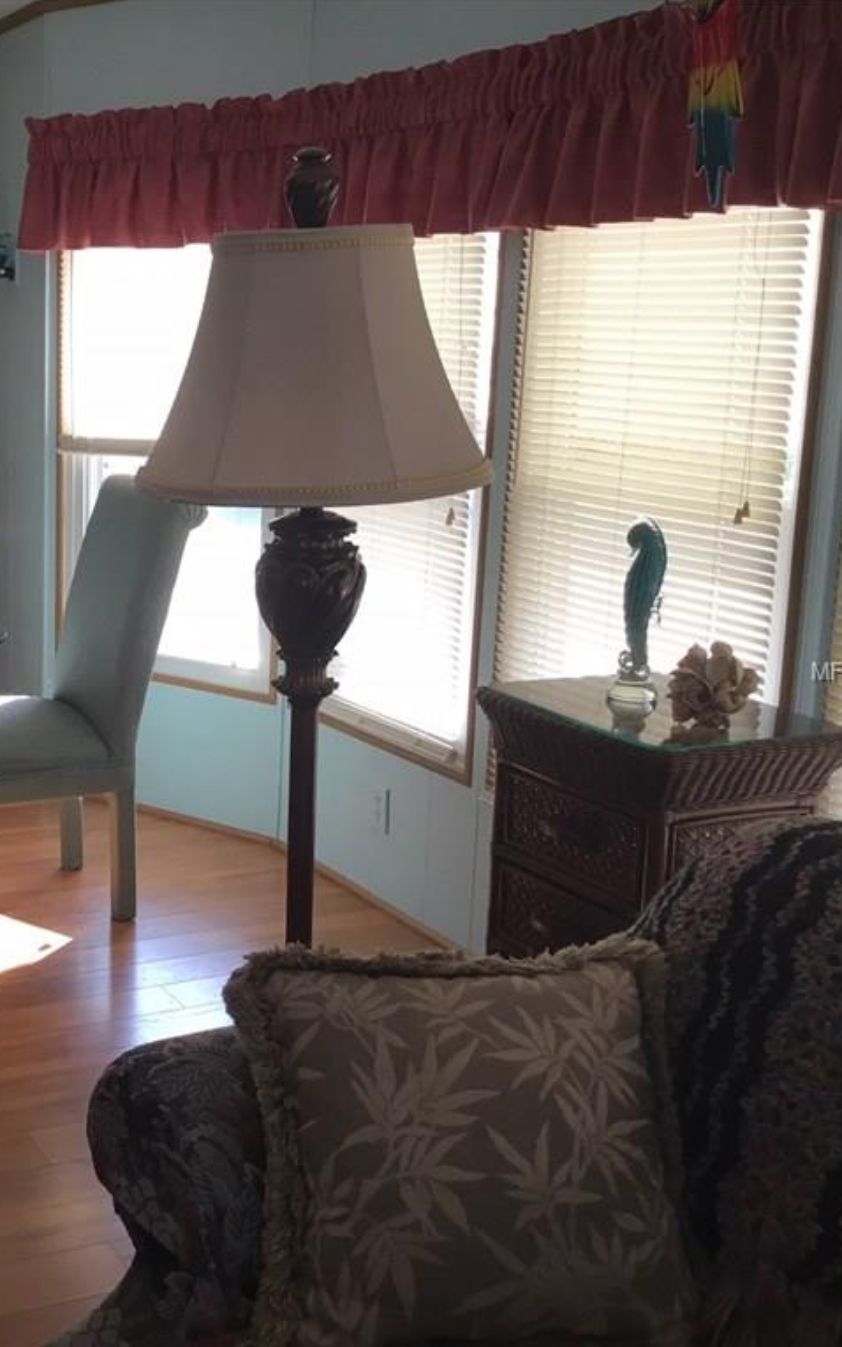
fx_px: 1616
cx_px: 16
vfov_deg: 45.3
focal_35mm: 44
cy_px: 673
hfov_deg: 27.6
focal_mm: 3.3
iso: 25
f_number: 2.4
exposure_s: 1/40
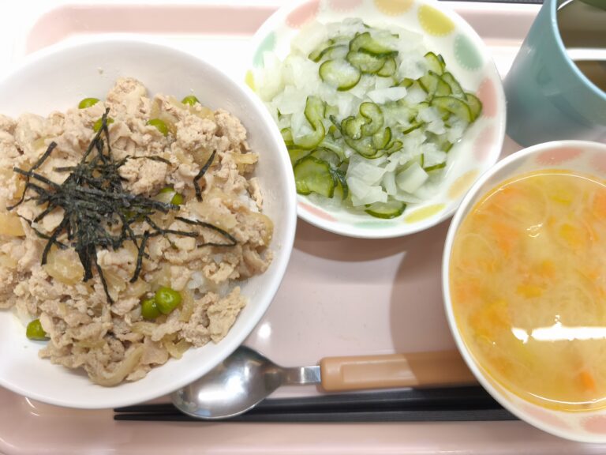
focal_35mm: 23
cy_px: 228
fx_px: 403
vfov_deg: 58.9
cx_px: 303
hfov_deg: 73.9
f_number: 1.6
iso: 320
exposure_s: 1/100
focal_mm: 6.57
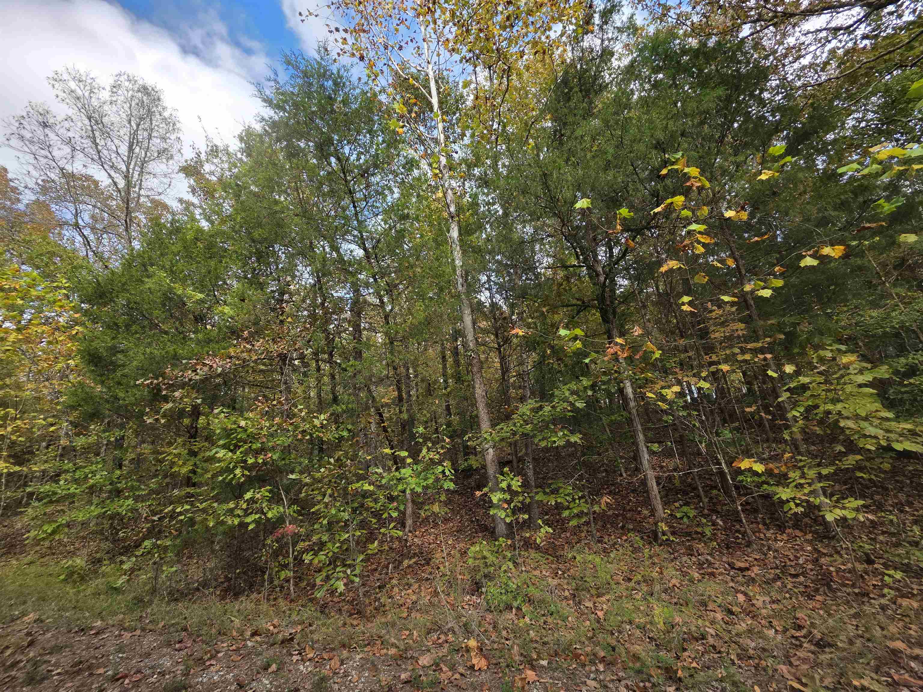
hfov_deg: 106.2
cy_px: 346
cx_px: 462
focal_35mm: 13
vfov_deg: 89.9
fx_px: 347
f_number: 1.9
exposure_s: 1/557
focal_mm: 2.2
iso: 40
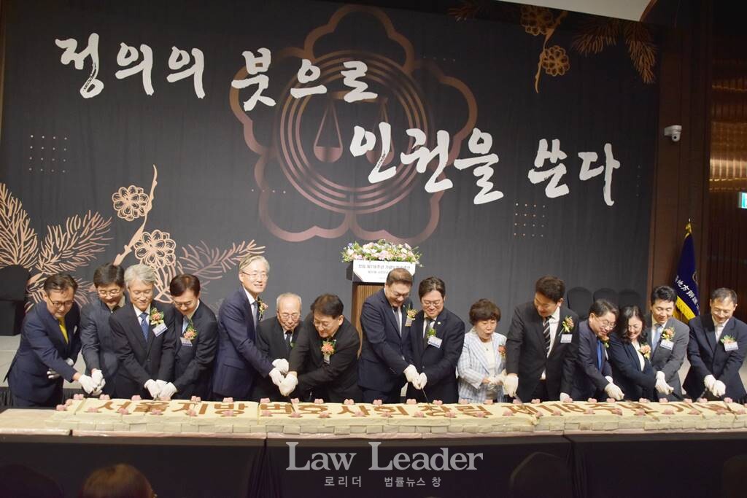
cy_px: 249
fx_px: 560
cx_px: 374
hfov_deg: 67.4
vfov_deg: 47.9
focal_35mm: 27
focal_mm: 18
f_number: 4
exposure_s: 1/125
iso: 1250
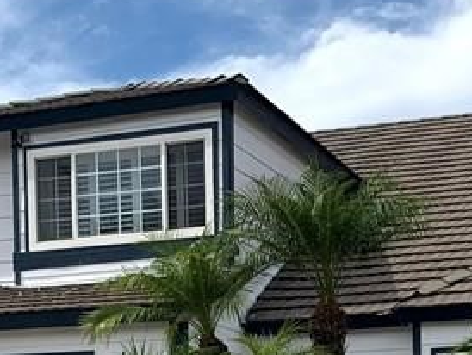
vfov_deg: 14.4
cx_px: 231
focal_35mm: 97
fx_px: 1324
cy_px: 500
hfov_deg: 20.2
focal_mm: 4.25
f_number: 1.8
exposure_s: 1/3521
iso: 25
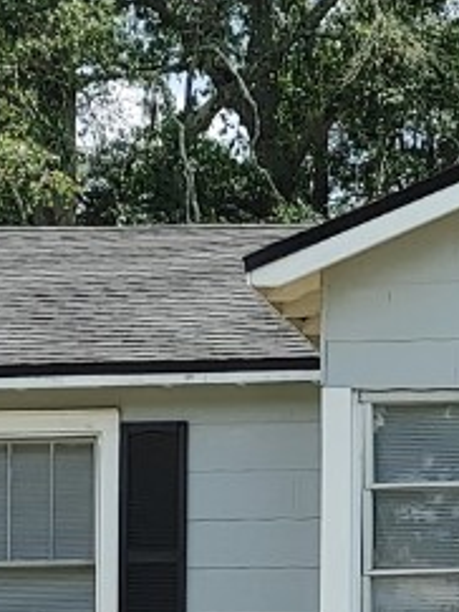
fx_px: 2690
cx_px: 653
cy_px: 569
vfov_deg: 12.9
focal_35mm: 152
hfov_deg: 9.5
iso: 50
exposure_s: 1/1205
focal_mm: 5.58
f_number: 1.8
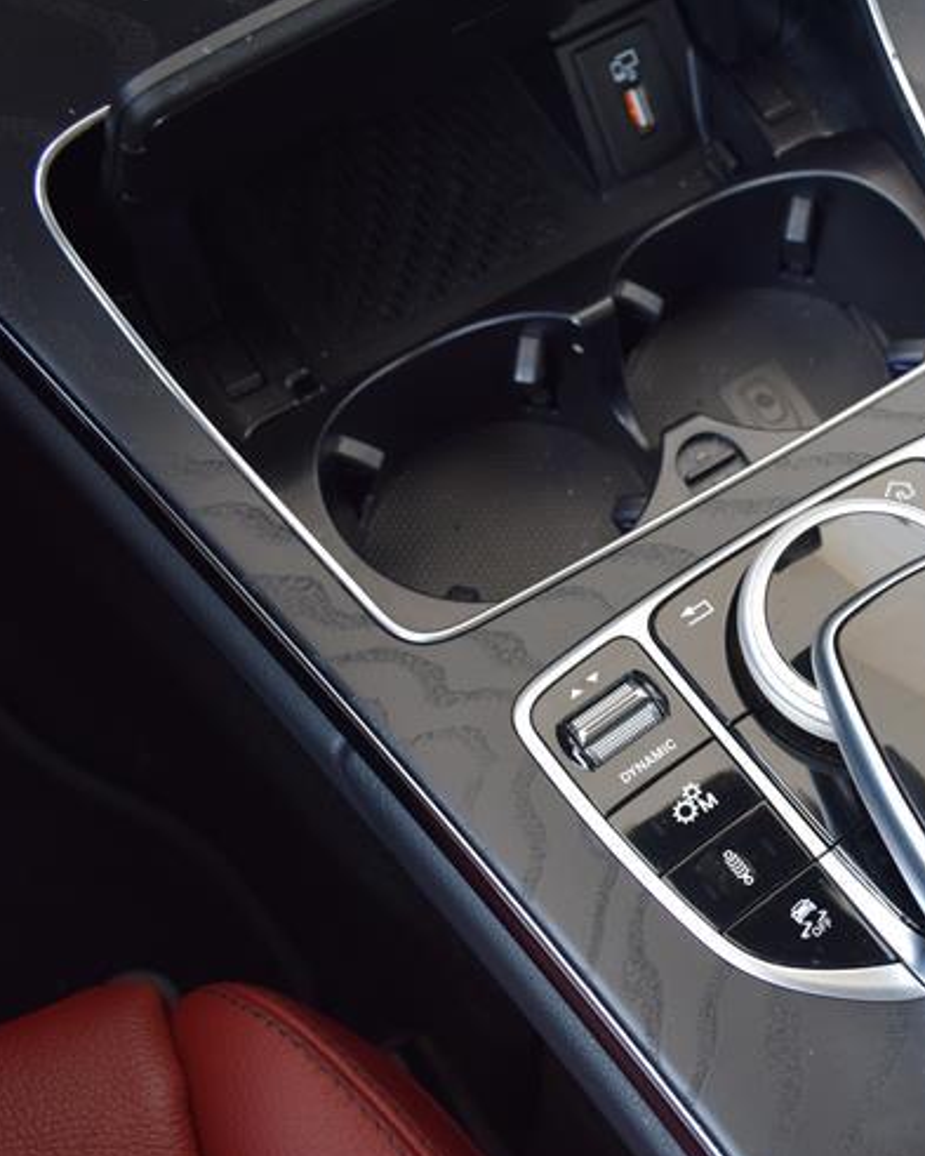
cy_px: 609
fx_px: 1882
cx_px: 810
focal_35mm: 55
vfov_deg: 34.1
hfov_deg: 26.8
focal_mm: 24
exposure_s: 1/60
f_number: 4
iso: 450
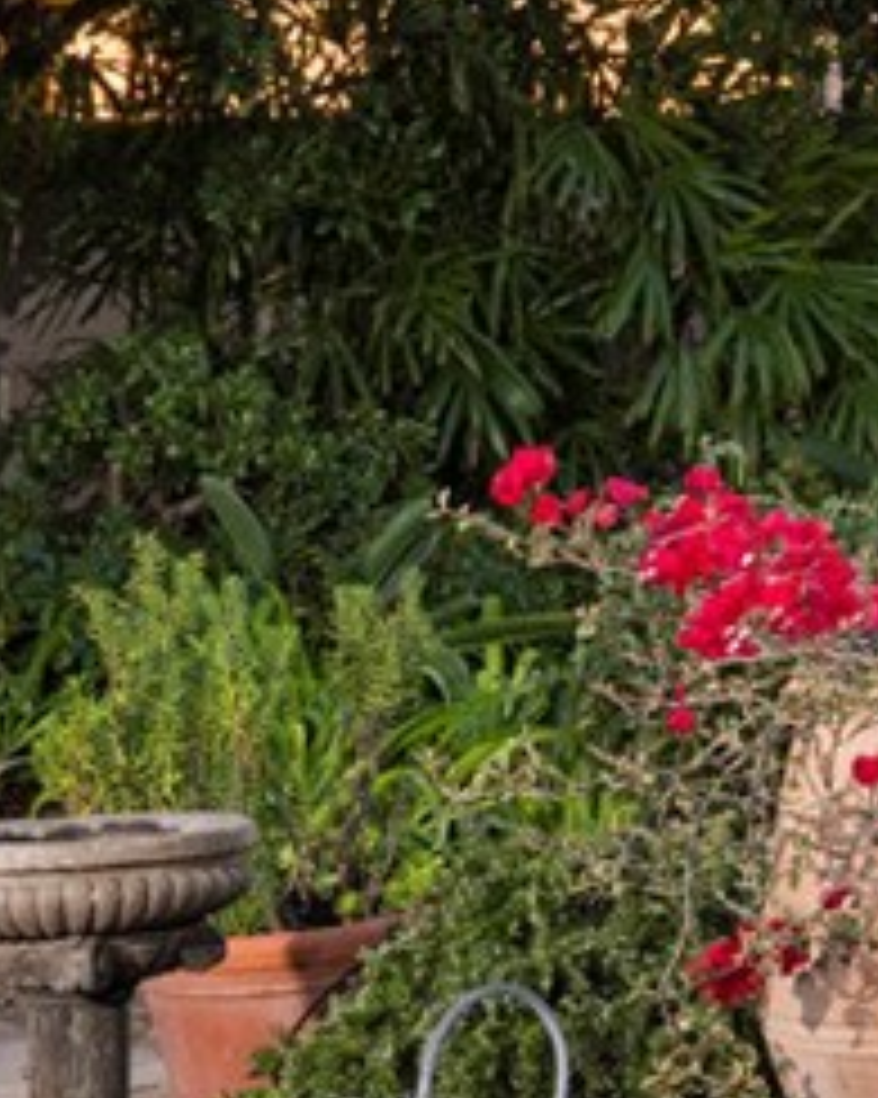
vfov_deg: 14.3
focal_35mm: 134
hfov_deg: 10.3
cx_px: 1954
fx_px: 4355
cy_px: 137
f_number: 9
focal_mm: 34
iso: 200
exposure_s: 1/13
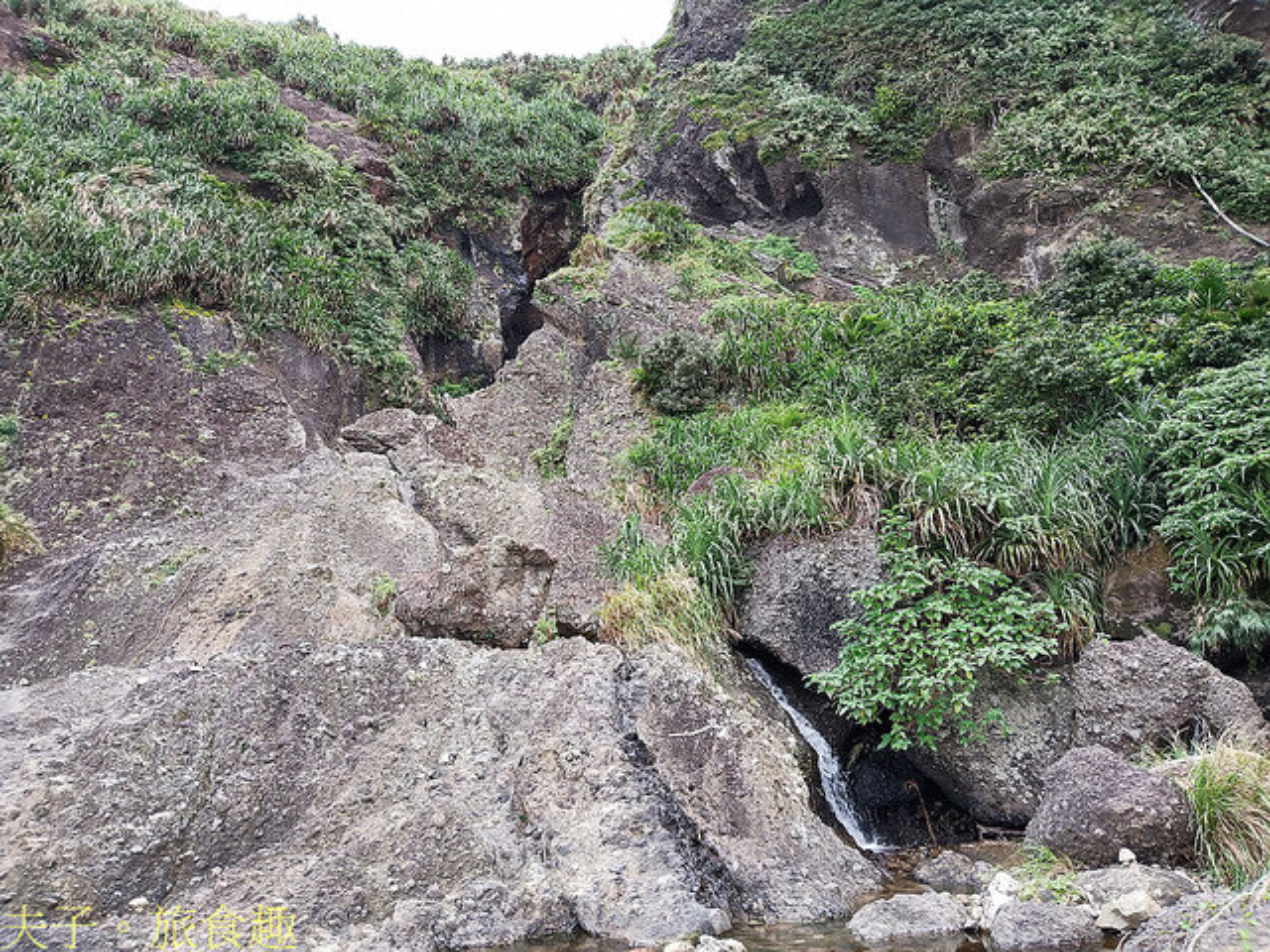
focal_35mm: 25
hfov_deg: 69.4
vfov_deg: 54.9
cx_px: 635
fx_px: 917
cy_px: 476
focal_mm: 3.87
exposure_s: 1/120
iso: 326
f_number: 2
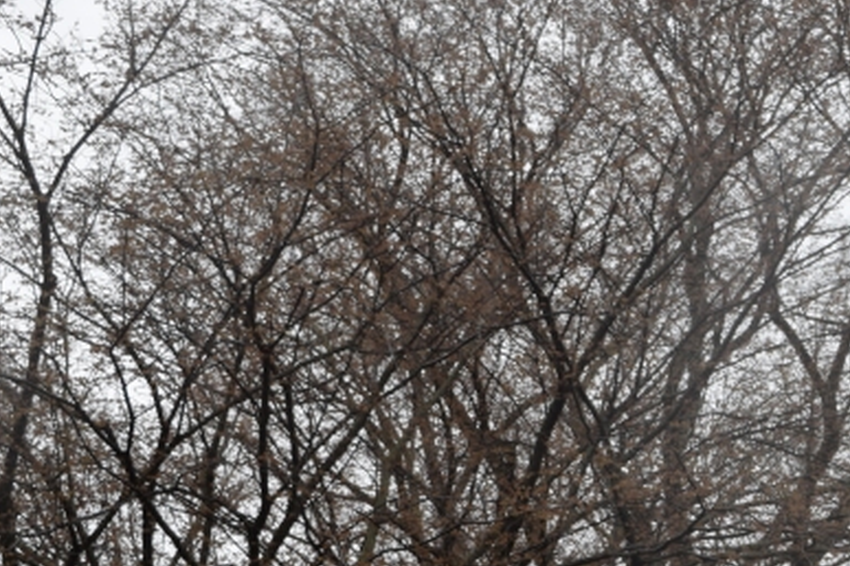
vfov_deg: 10.1
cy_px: 612
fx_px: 3187
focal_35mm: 135
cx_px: 986
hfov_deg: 14.7
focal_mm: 34
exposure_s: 1/200
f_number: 8
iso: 400
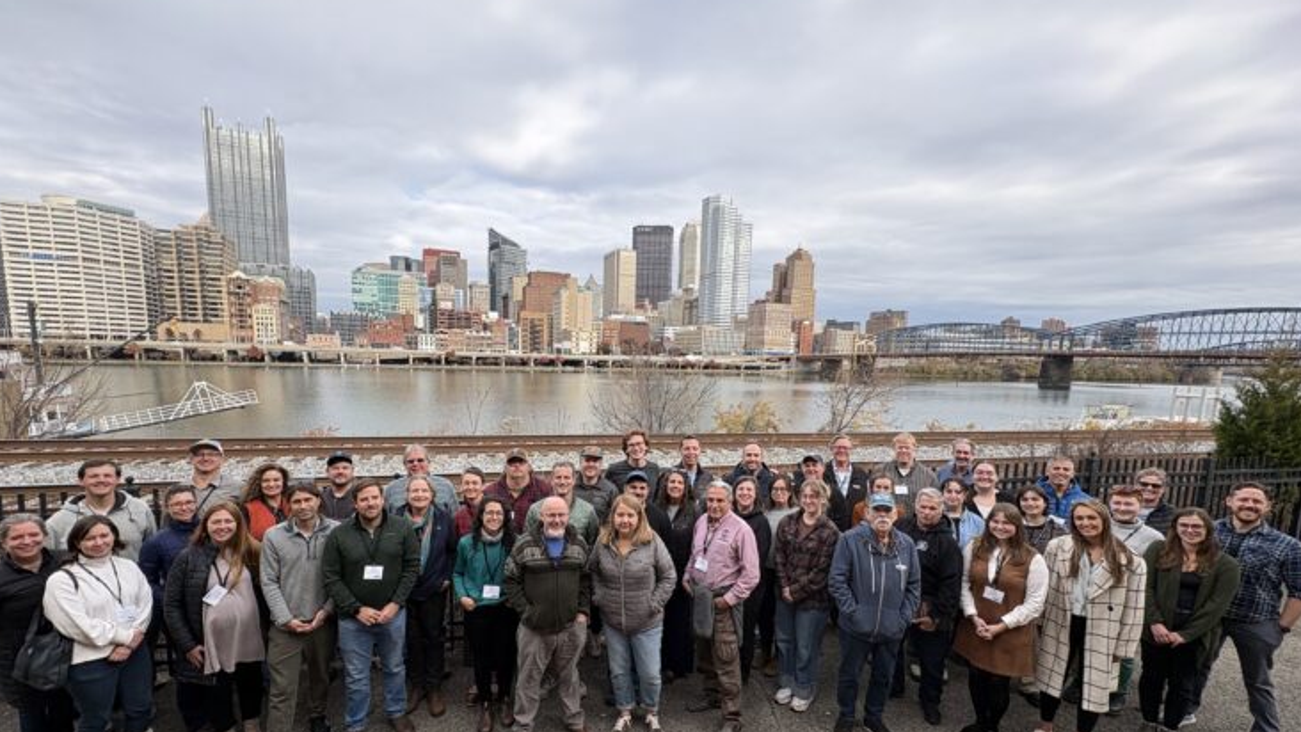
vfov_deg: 66.6
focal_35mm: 16
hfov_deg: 99.3
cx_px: 626
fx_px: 552
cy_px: 430
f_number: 2.2
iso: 40
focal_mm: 2.22
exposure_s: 1/713
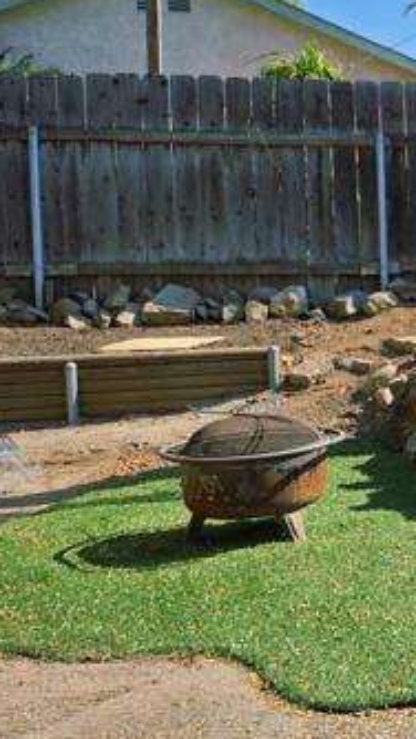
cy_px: 332
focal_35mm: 48
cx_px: 699
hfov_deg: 19.9
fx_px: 941
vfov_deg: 42.8
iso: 12
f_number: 1.7
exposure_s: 1/667
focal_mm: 6.3
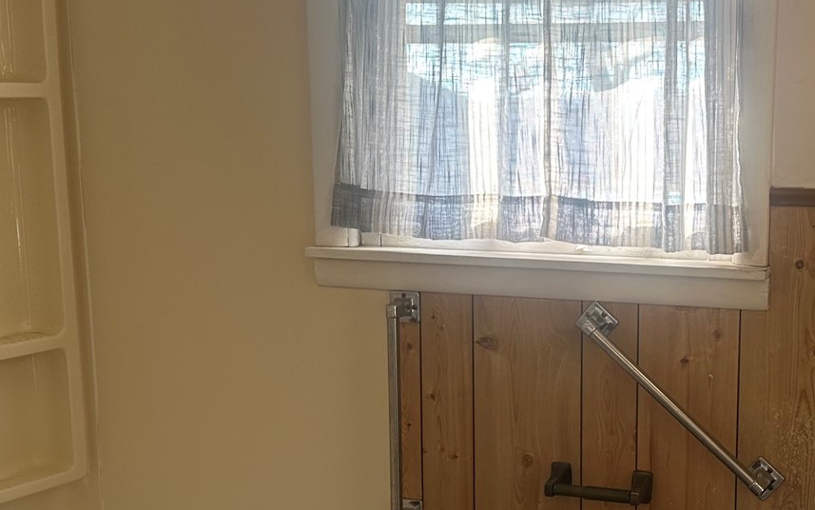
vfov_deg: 22.7
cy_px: 329
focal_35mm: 57
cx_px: 608
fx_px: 1266
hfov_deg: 34.9
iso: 100
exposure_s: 1/144
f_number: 1.78
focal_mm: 6.86
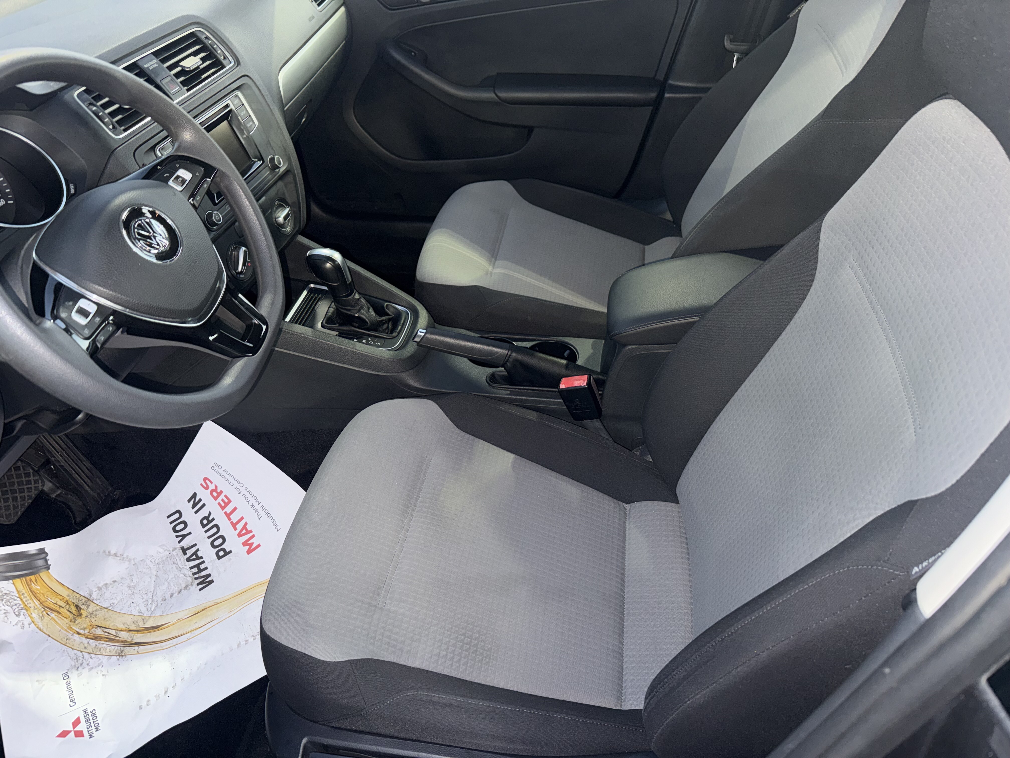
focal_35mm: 24
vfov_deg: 56.8
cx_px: 505
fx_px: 700
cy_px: 379
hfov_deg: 71.6
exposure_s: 1/16
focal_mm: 6.76
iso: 50
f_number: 1.78
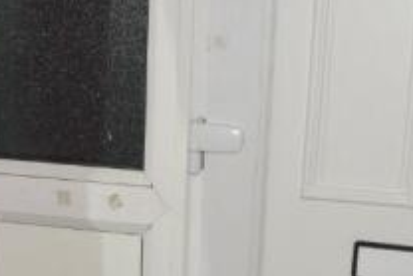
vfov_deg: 12.6
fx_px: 1194
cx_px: 178
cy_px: 394
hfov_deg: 19.6
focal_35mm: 104
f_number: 8
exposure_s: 1/60
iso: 100
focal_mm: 22
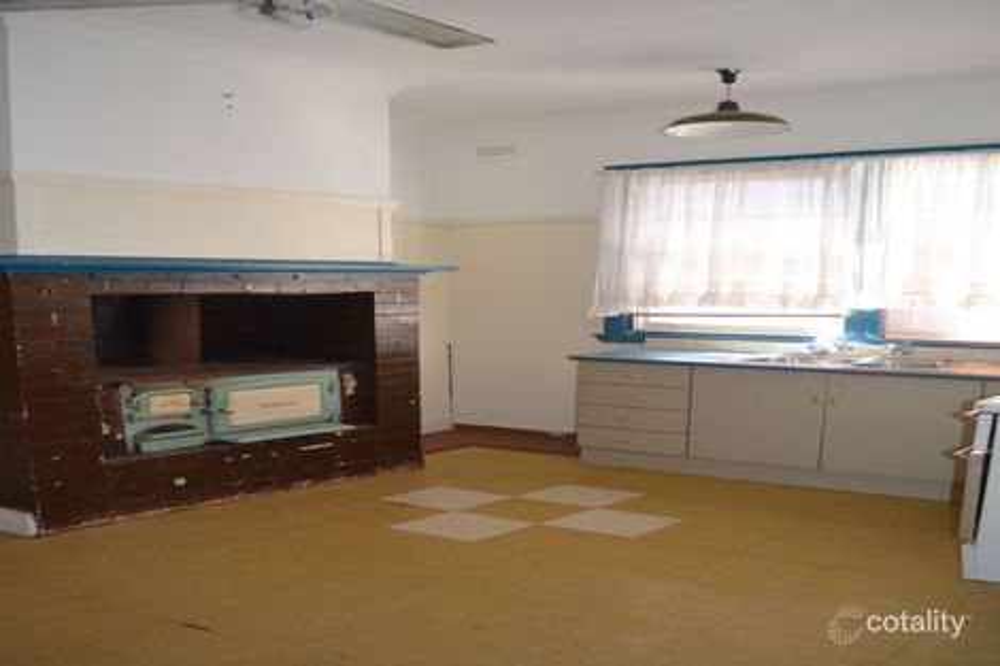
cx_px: 500
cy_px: 333
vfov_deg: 47.9
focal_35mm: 27
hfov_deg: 67.4
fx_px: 750
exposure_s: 1/60
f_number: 3.5
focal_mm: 18
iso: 640
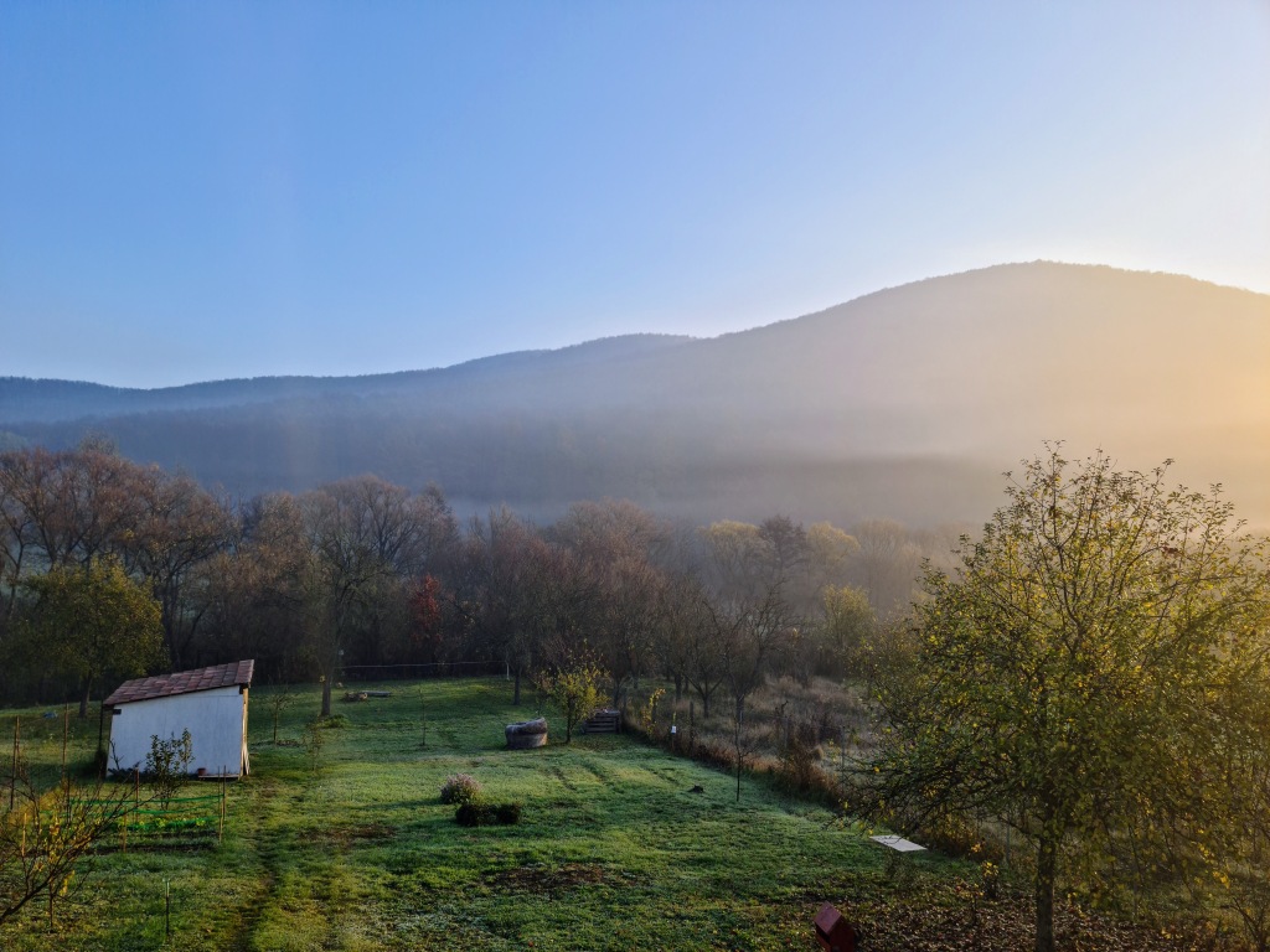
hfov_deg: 65.3
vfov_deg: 51.4
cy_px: 476
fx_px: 991
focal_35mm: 27
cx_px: 635
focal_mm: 5.9
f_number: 2
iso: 25
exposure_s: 1/314
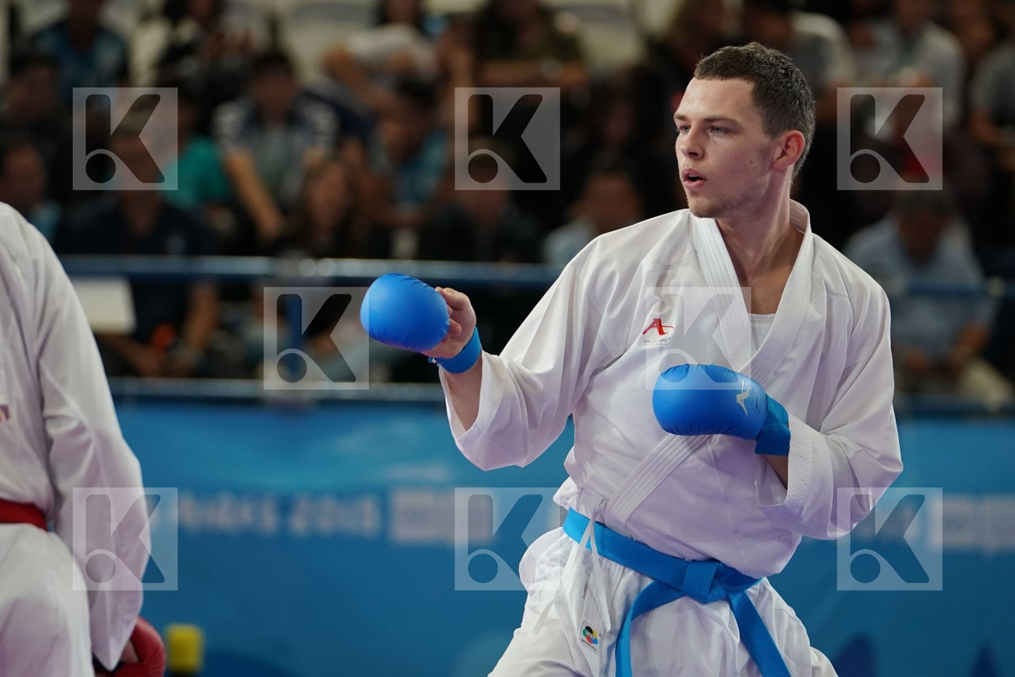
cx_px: 508
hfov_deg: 8.7
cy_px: 338
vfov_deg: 5.8
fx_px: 6682
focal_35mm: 237
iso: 1250
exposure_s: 1/1000
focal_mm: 158
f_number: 2.8
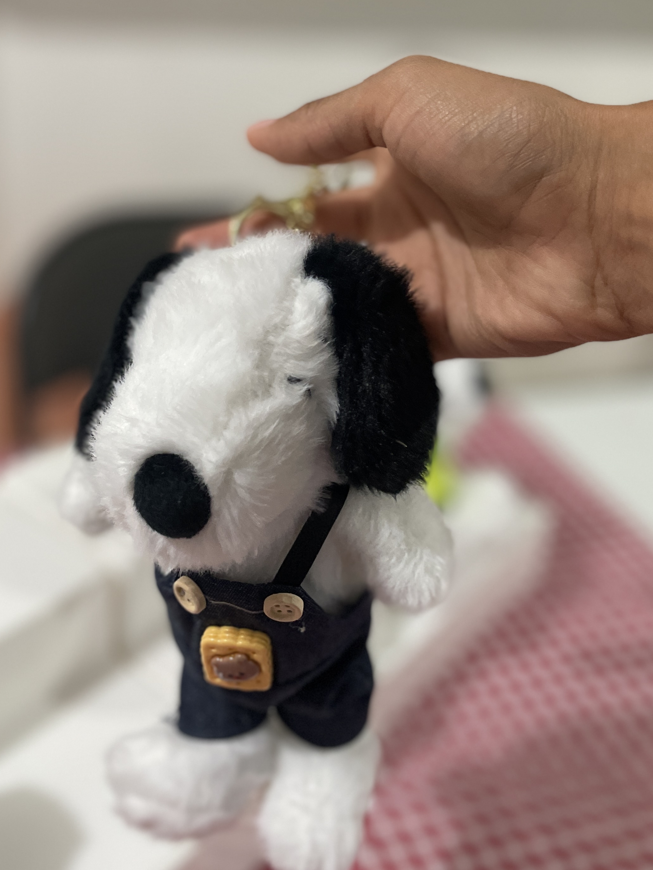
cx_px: 276
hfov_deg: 37.6
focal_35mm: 38
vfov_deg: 48.5
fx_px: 956
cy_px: 325
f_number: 1.6
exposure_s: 1/60
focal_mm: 4.2
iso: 250
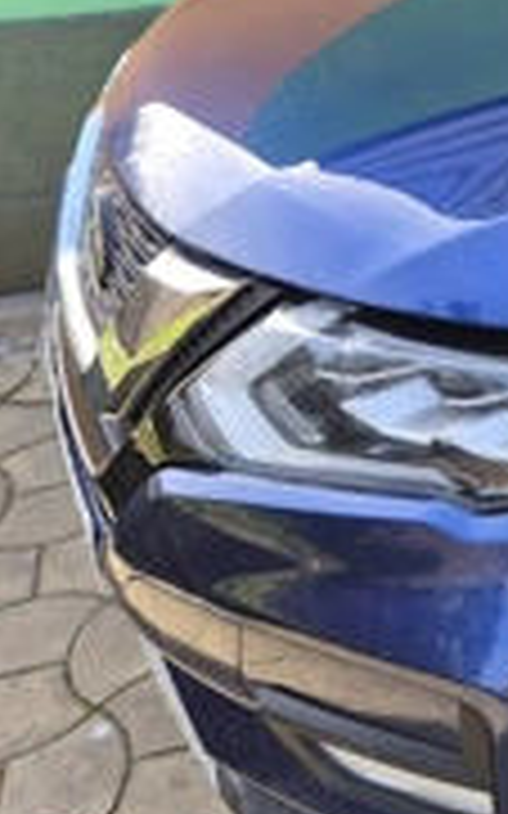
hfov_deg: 21.5
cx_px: 670
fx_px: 1197
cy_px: 193
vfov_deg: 36.6
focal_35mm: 54
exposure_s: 1/217
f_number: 1.8
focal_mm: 5.4
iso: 25
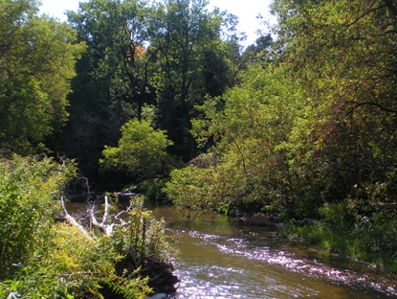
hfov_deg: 36.8
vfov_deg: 28.1
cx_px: 210
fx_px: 597
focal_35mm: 52
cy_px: 161
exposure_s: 1/342
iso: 64
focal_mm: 6.3
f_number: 3.5
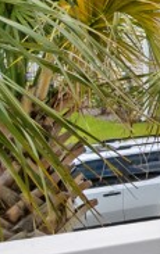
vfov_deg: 14.2
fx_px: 1001
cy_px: -15
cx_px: 826
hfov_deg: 5.9
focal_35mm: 144
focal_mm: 16
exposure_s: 1/60
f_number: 8
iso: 160
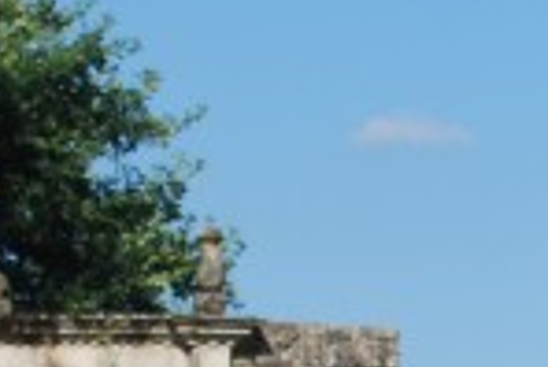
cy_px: 851
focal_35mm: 374
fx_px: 5699
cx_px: 1189
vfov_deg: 3.6
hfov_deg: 5.4
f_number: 8
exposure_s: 1/250
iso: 100
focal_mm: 46
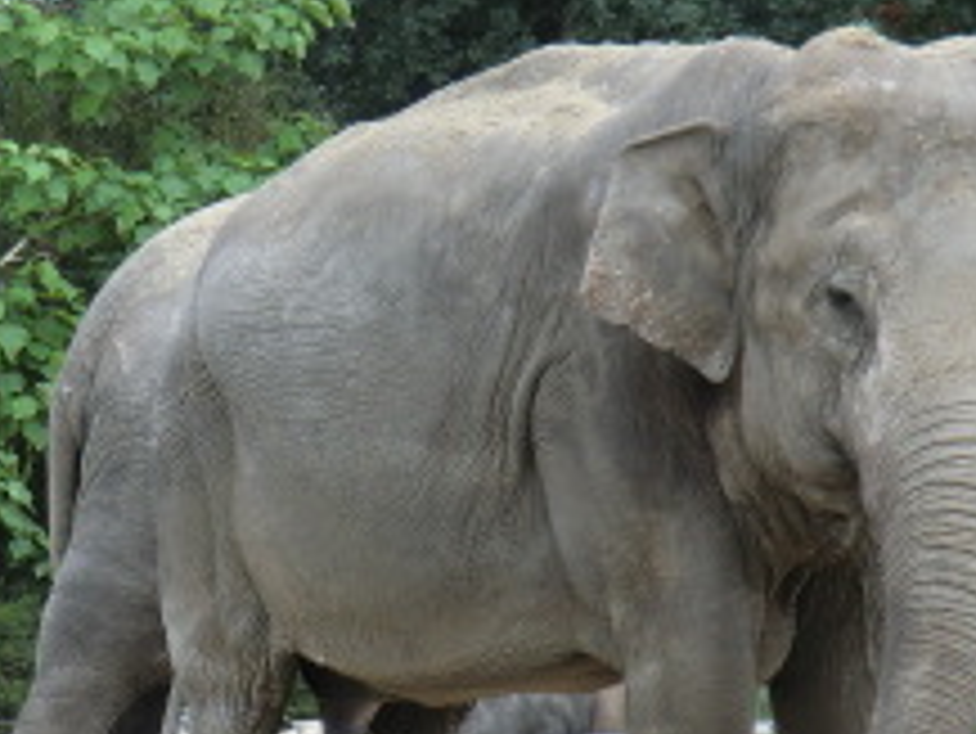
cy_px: 423
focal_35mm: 162
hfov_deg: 12.2
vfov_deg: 9.2
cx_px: 301
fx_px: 4570
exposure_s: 1/100
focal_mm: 9.8
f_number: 4.2
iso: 64
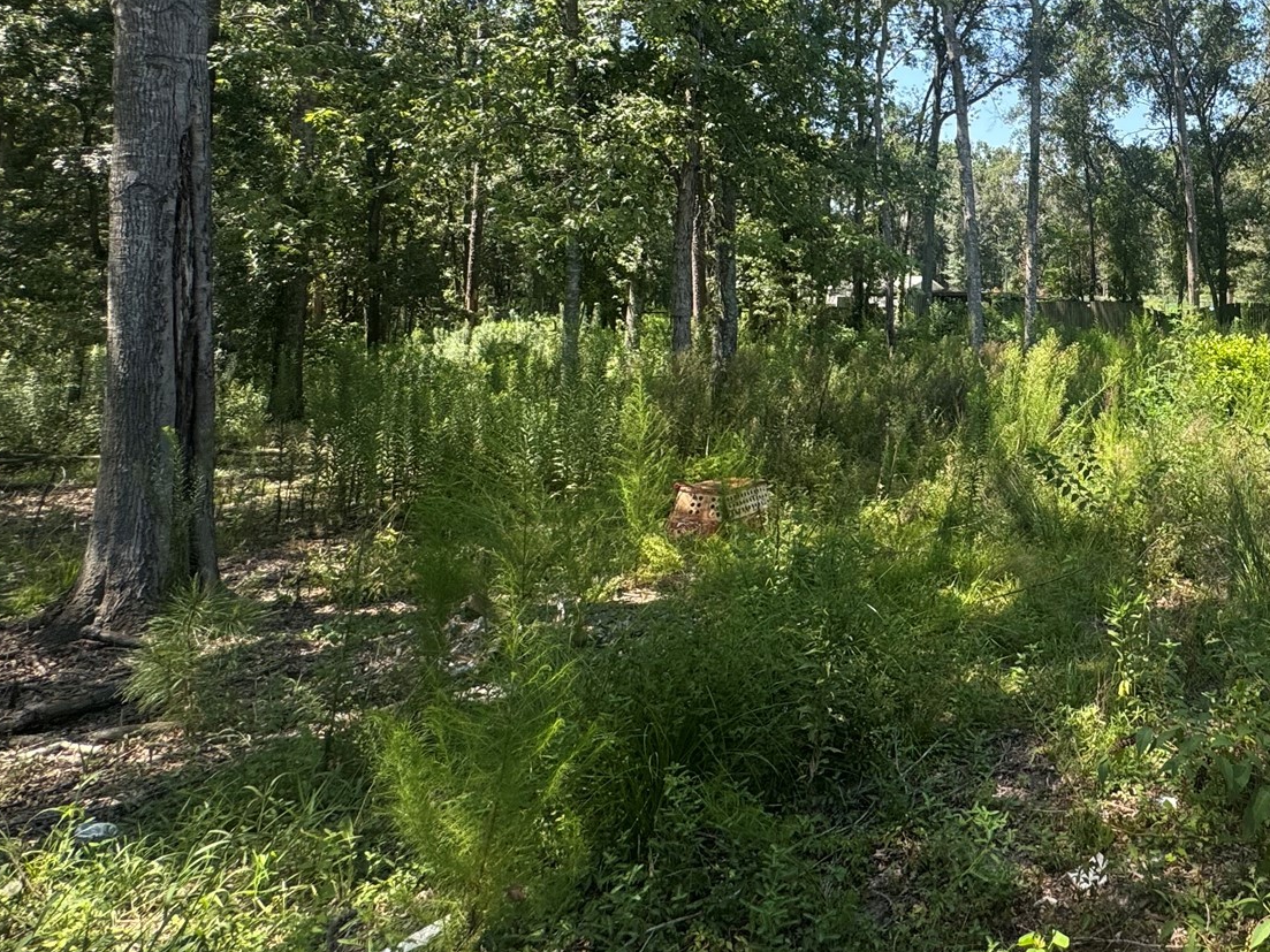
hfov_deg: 59.5
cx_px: 1090
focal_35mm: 26
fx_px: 954
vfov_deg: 50.0
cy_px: 193
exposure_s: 1/349
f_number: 2.2
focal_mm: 2.22
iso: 40
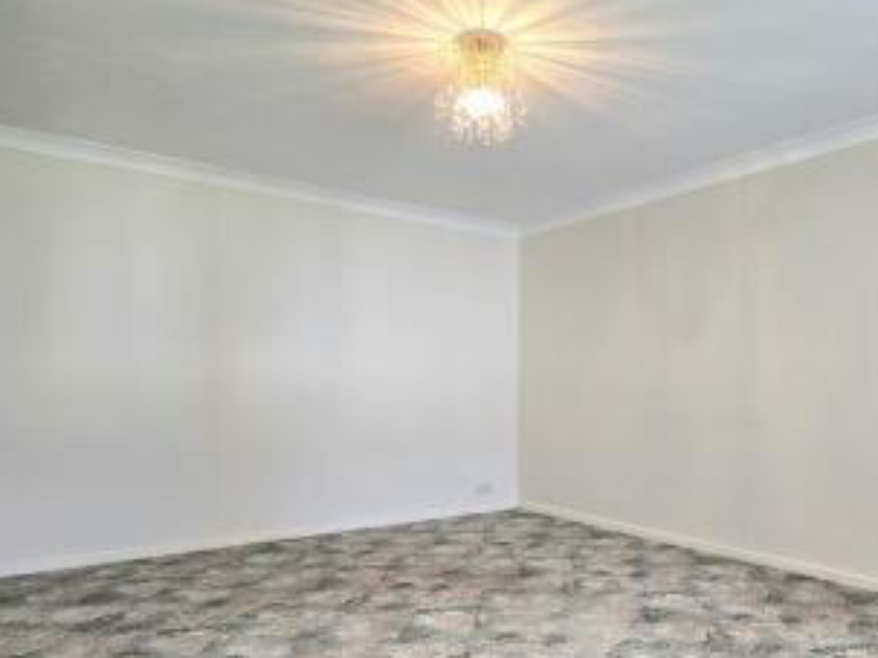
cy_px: 390
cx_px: 584
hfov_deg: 67.5
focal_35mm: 25
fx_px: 634
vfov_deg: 54.5
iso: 80
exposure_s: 1/50.3
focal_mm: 2.2
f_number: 2.2
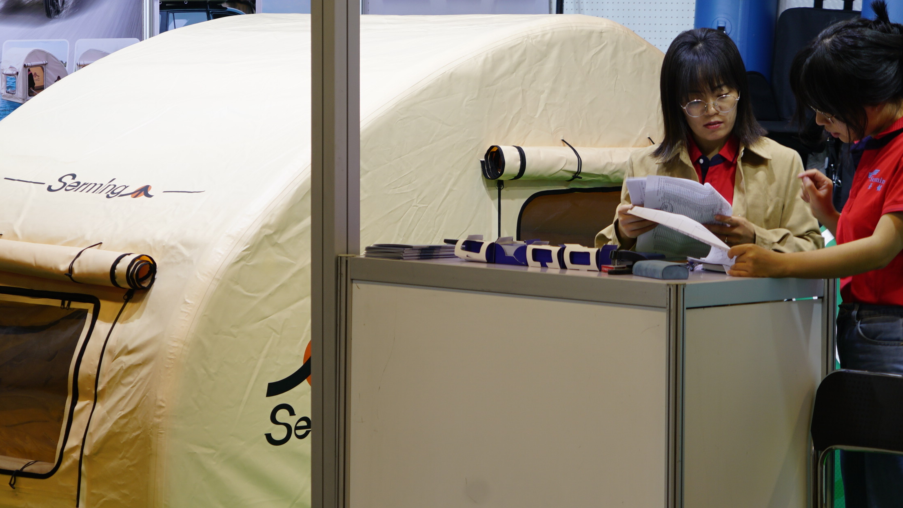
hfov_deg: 16.3
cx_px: 399
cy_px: 124
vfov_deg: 9.2
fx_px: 3161
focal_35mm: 132
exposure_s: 1/15
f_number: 5.6
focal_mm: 70
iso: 160
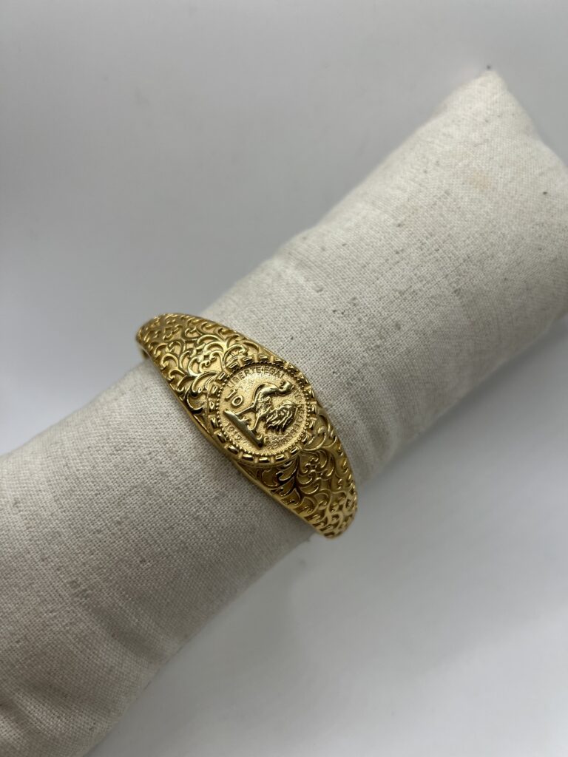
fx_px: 569
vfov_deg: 67.3
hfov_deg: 53.1
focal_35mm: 26
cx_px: 284
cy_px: 378
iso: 50
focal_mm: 5.7
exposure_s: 1/859
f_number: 1.5
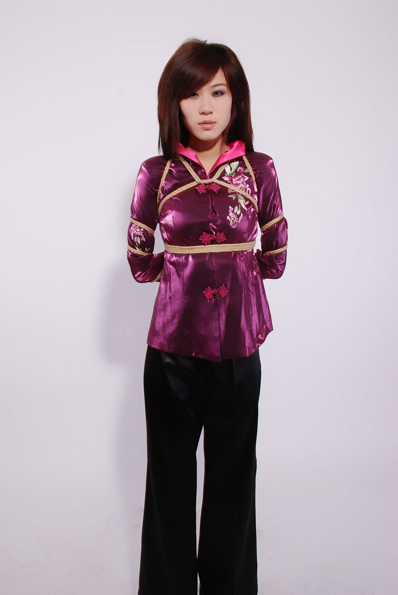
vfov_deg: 57.2
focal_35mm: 33
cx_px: 199
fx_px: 546
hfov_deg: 40.1
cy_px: 298
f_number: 8
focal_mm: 22
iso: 100
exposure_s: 1/8
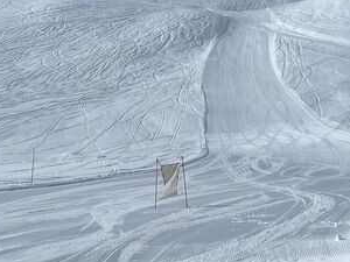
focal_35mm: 78
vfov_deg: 18.8
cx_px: 118
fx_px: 789
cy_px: 66
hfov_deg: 24.9
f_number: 1.5
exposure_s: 1/16393
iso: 50
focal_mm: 5.7
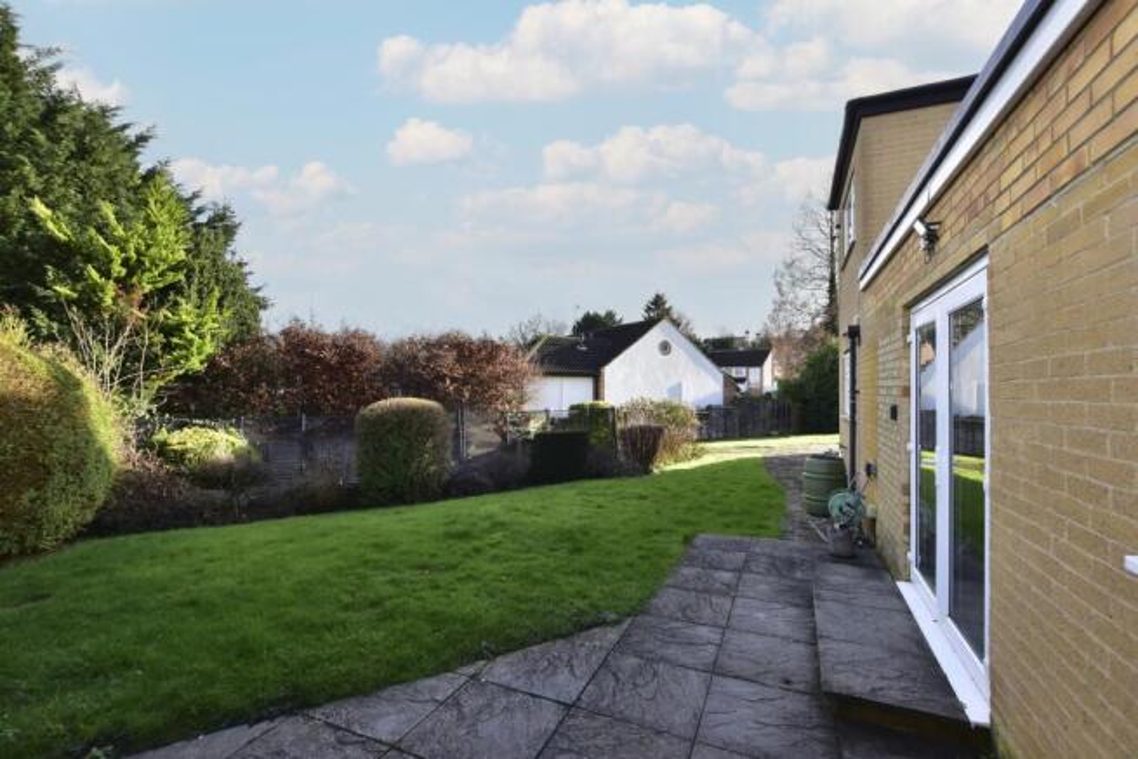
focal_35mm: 15
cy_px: 380
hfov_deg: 100.4
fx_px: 474
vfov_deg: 77.4
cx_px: 569
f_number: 8
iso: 640
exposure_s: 1/320
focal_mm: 10
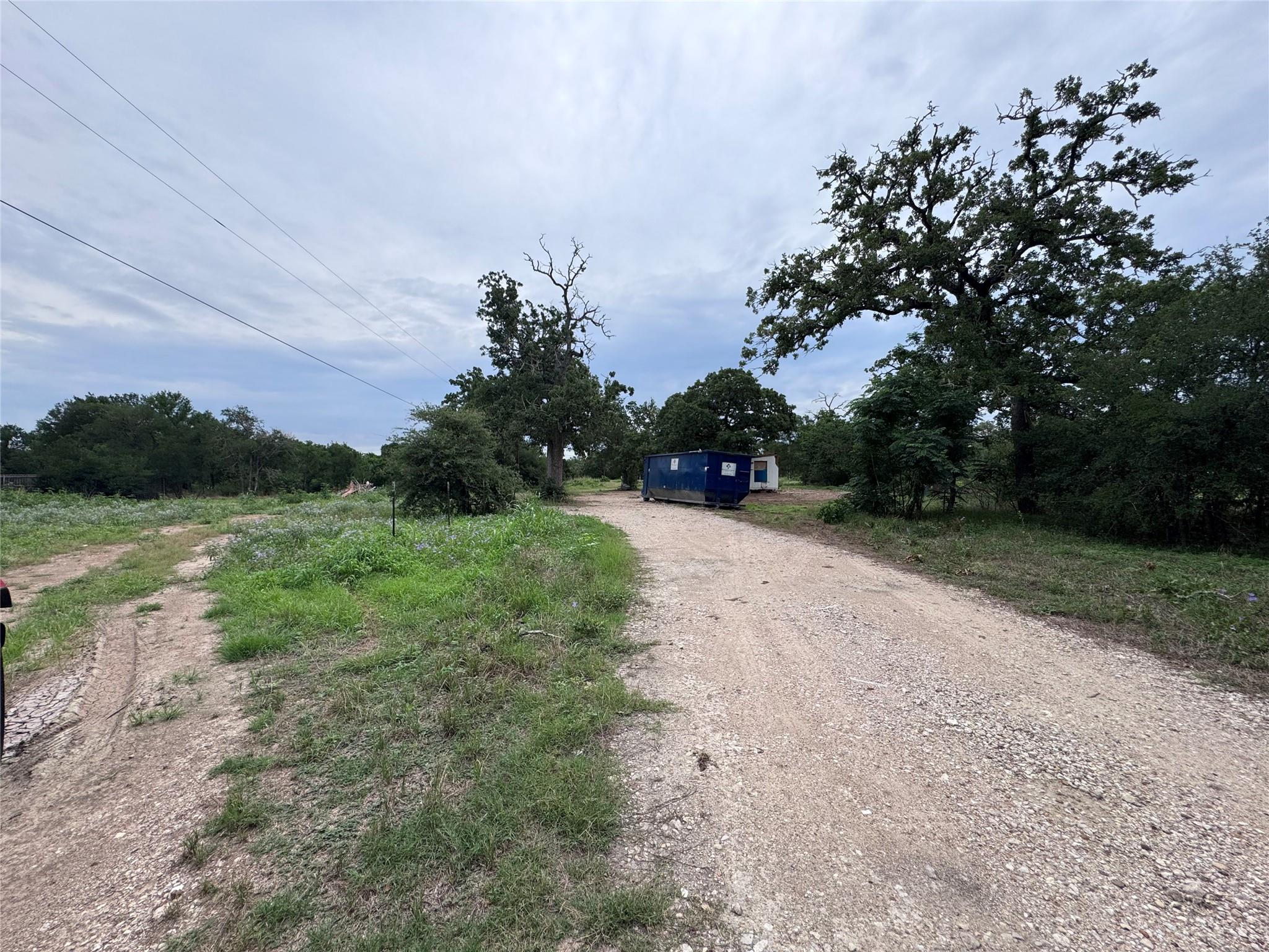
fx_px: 513
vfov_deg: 85.7
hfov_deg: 102.1
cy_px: 476
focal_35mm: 14
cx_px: 634
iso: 50
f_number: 2.2
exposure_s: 1/2028
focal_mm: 2.22
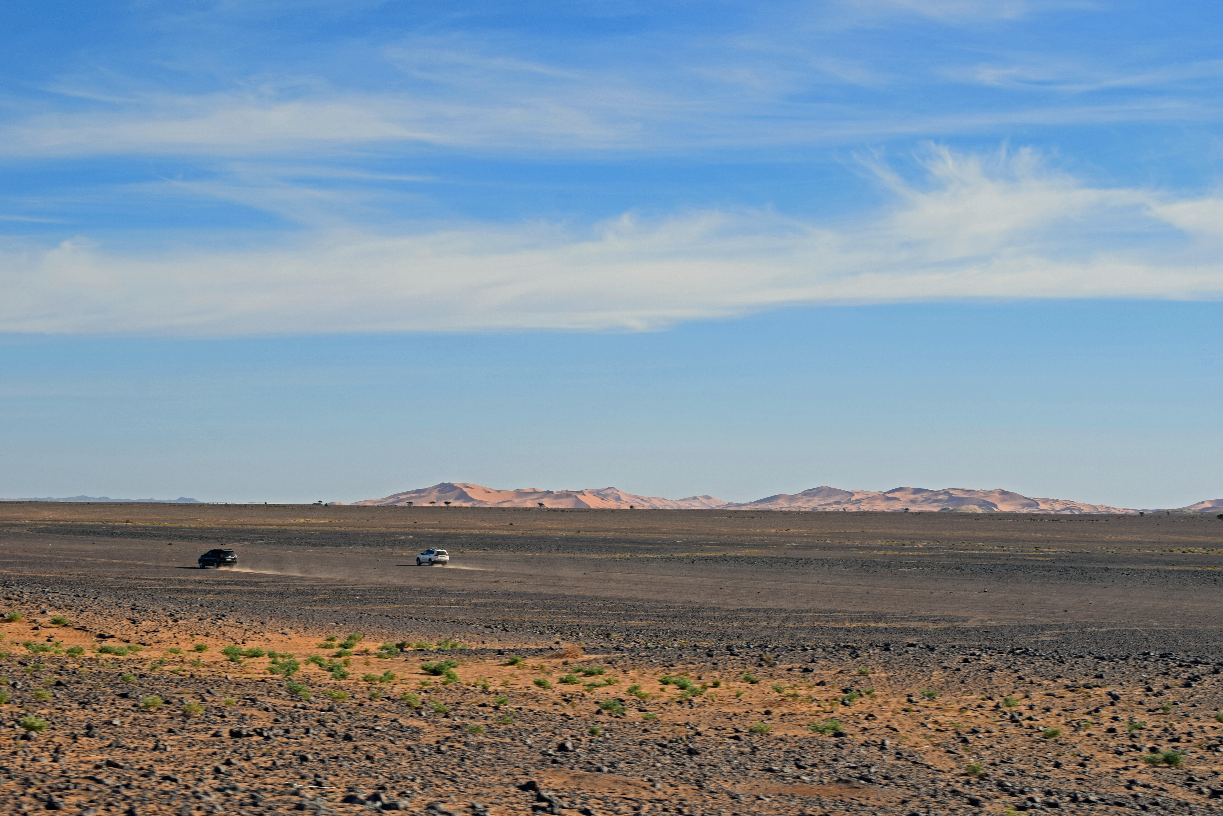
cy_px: 408
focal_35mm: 60
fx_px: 2038
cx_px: 612
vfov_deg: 22.6
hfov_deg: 33.4
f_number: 10
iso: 200
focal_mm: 40
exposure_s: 1/400
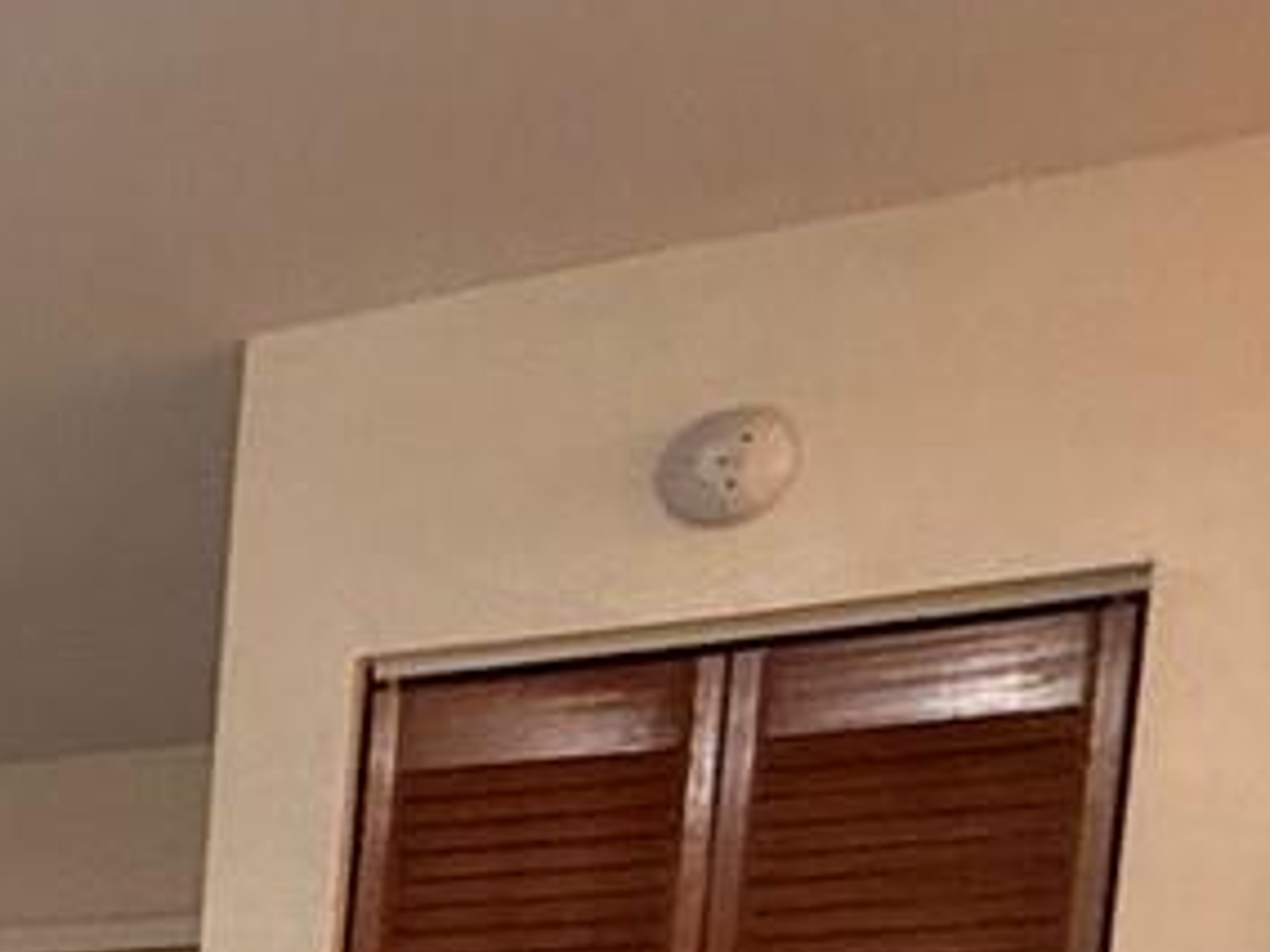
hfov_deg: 15.5
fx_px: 2898
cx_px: -1659
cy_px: 1555
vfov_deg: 16.5
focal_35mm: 79
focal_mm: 2.22
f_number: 2.2
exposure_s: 1/60
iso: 400
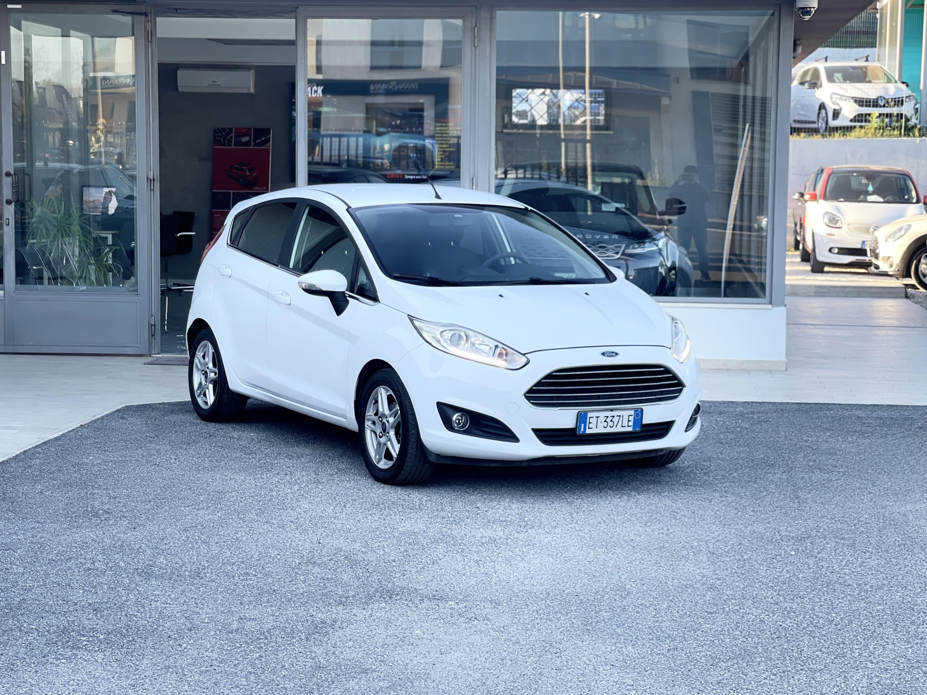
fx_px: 1714
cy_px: 348
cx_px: 464
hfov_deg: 30.3
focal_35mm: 64
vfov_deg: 22.9
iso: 25
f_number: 2.2
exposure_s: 1/121
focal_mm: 7.5
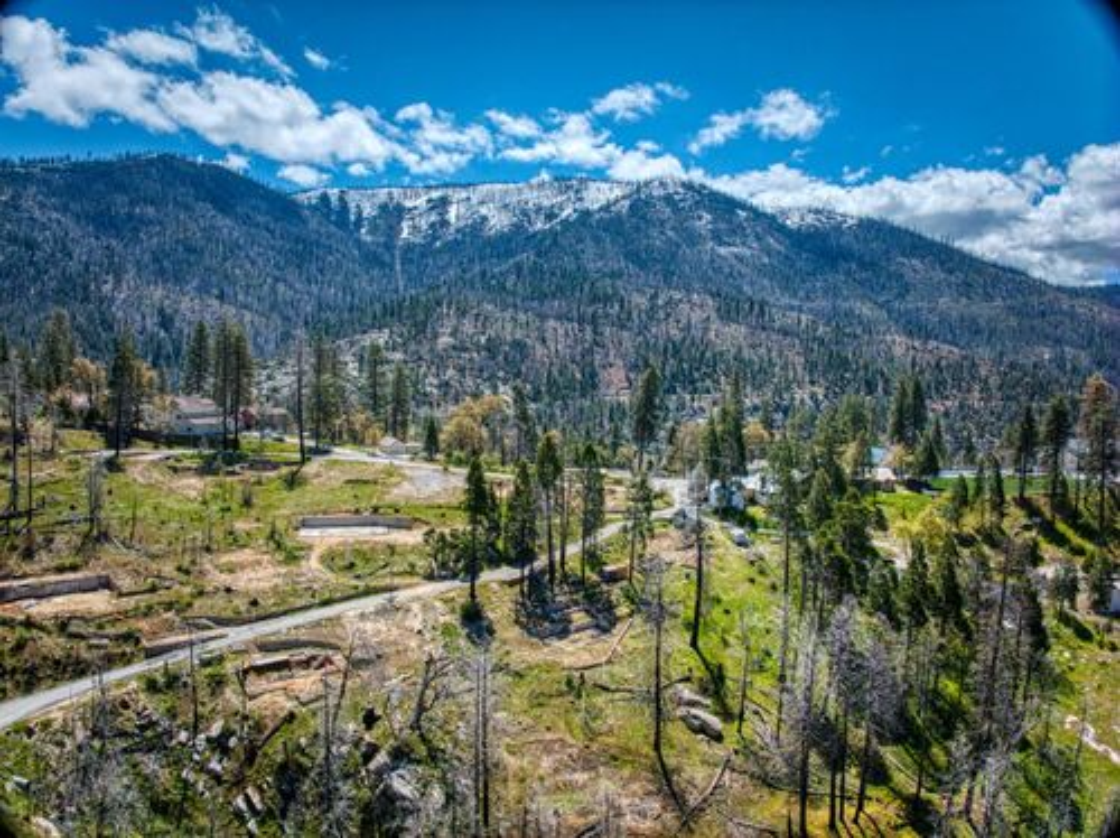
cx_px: 560
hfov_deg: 71.6
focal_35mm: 24
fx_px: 776
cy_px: 419
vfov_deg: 56.7
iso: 100
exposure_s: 1/240
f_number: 8
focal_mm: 12.3
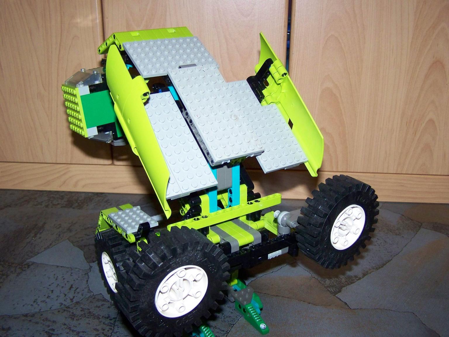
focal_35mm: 38
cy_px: 168
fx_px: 493
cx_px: 224
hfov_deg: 49.0
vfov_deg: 37.7
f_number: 2.8
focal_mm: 6.3
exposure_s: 1/30
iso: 200
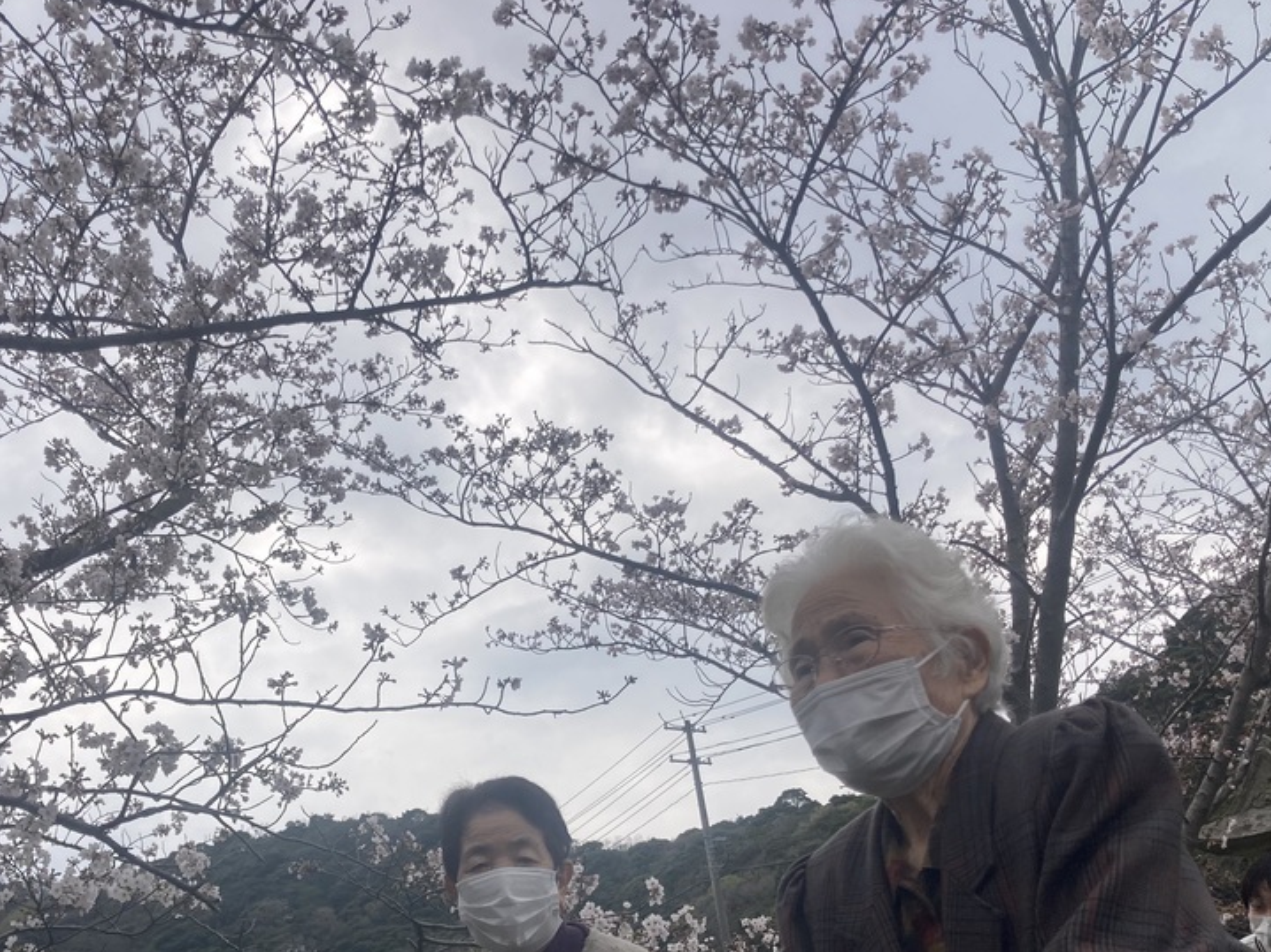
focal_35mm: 39
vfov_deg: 36.3
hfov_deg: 47.5
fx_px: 1431
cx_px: 487
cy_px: 653
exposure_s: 1/3436
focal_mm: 3.99
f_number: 1.8
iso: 25
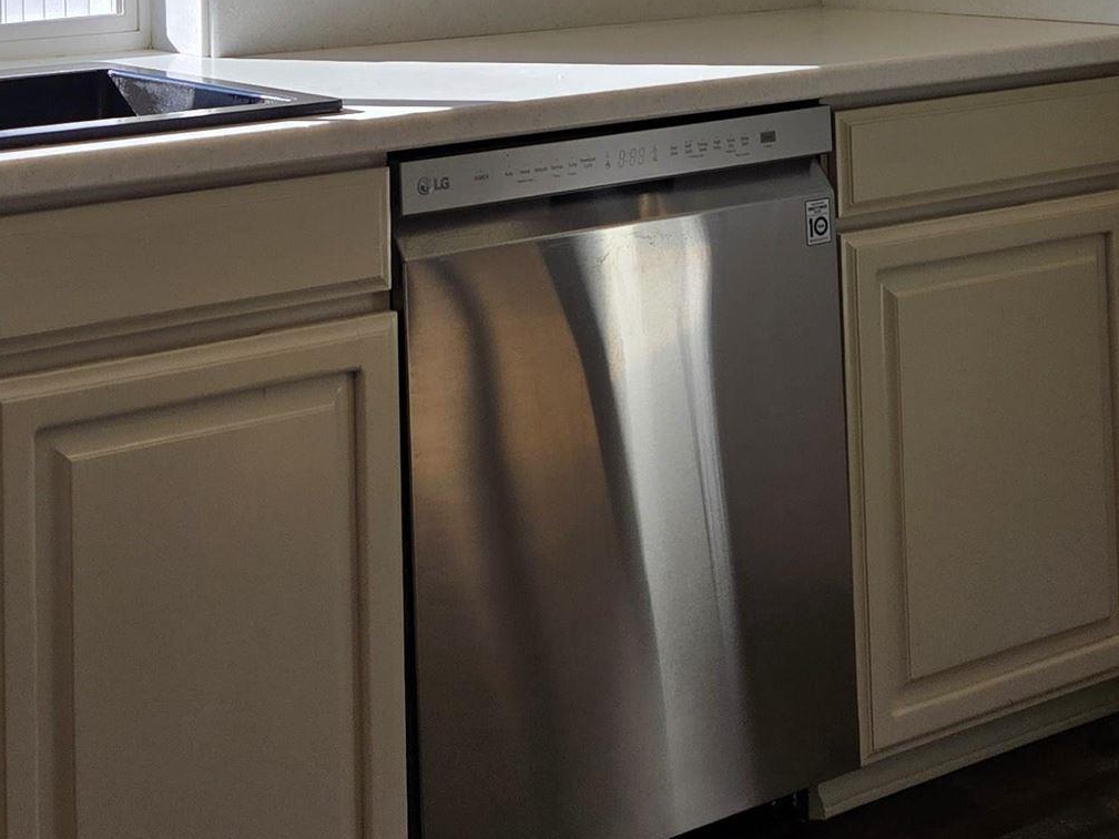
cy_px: -187
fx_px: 2263
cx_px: 489
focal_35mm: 70
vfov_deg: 19.7
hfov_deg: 27.7
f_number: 1.8
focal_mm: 5.4
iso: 32
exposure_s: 1/1000
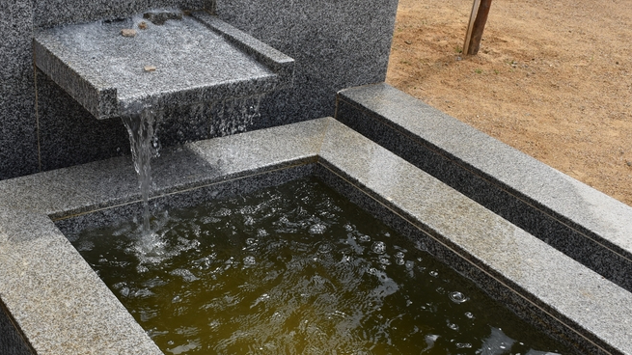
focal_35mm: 50
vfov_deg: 24.0
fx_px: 833
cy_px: 223
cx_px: 229
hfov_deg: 41.2
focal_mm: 23
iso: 200
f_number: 9
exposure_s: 1/320
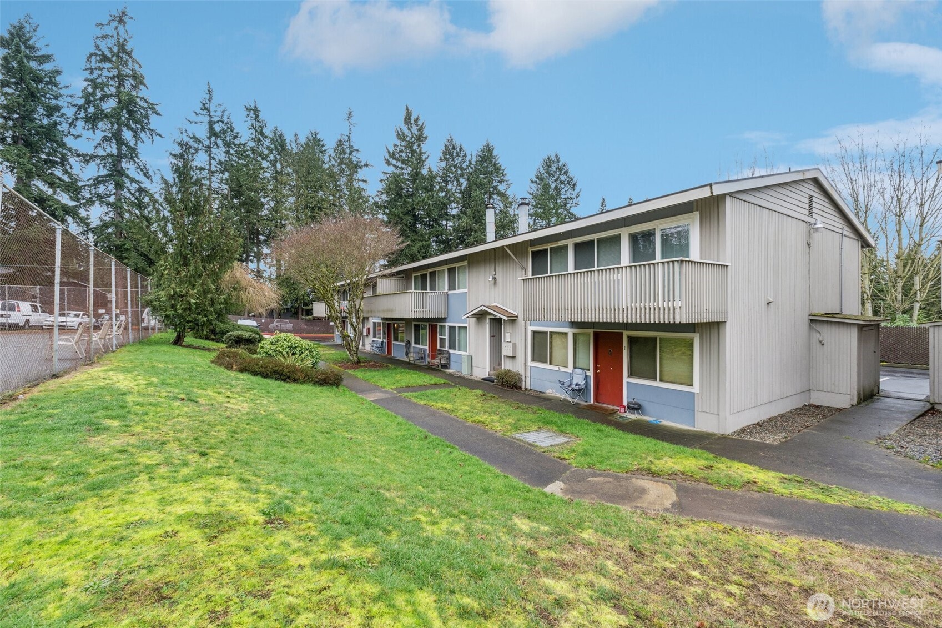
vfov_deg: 77.3
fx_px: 392
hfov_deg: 100.4
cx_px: 471
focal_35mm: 15
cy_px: 314
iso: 250
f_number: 9
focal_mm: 10
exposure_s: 1/30
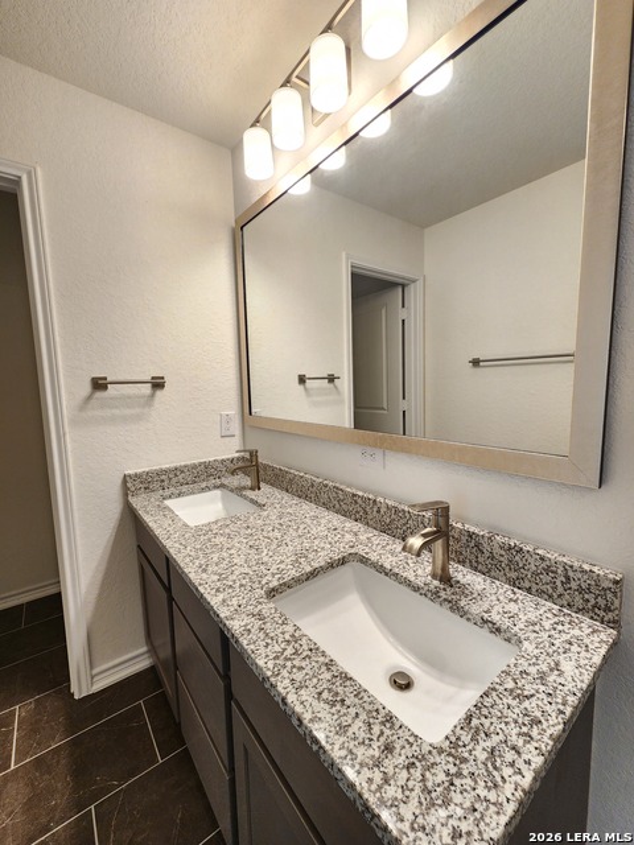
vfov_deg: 106.2
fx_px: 317
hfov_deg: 89.9
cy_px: 422
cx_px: 317
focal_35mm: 13
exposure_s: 1/60
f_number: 2.2
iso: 125
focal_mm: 2.2
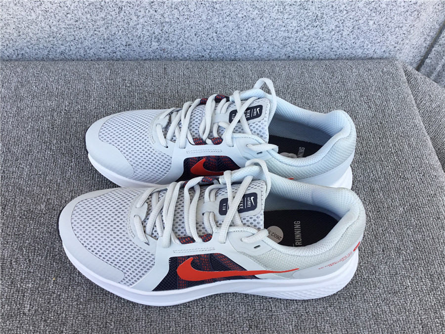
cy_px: 167
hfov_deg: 58.4
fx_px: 399
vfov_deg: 45.4
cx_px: 222
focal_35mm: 31
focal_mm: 3.3
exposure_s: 1/126
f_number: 2.4
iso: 25
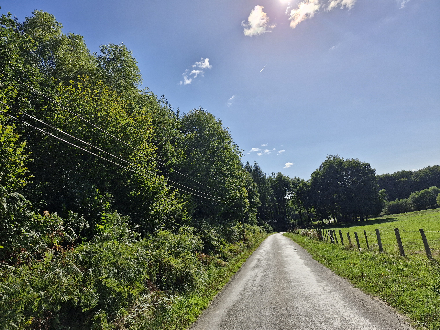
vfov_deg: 58.9
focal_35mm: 23
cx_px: 220
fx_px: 292
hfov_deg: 73.9
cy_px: 165
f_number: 1.8
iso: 50
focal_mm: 5.54
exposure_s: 1/3056
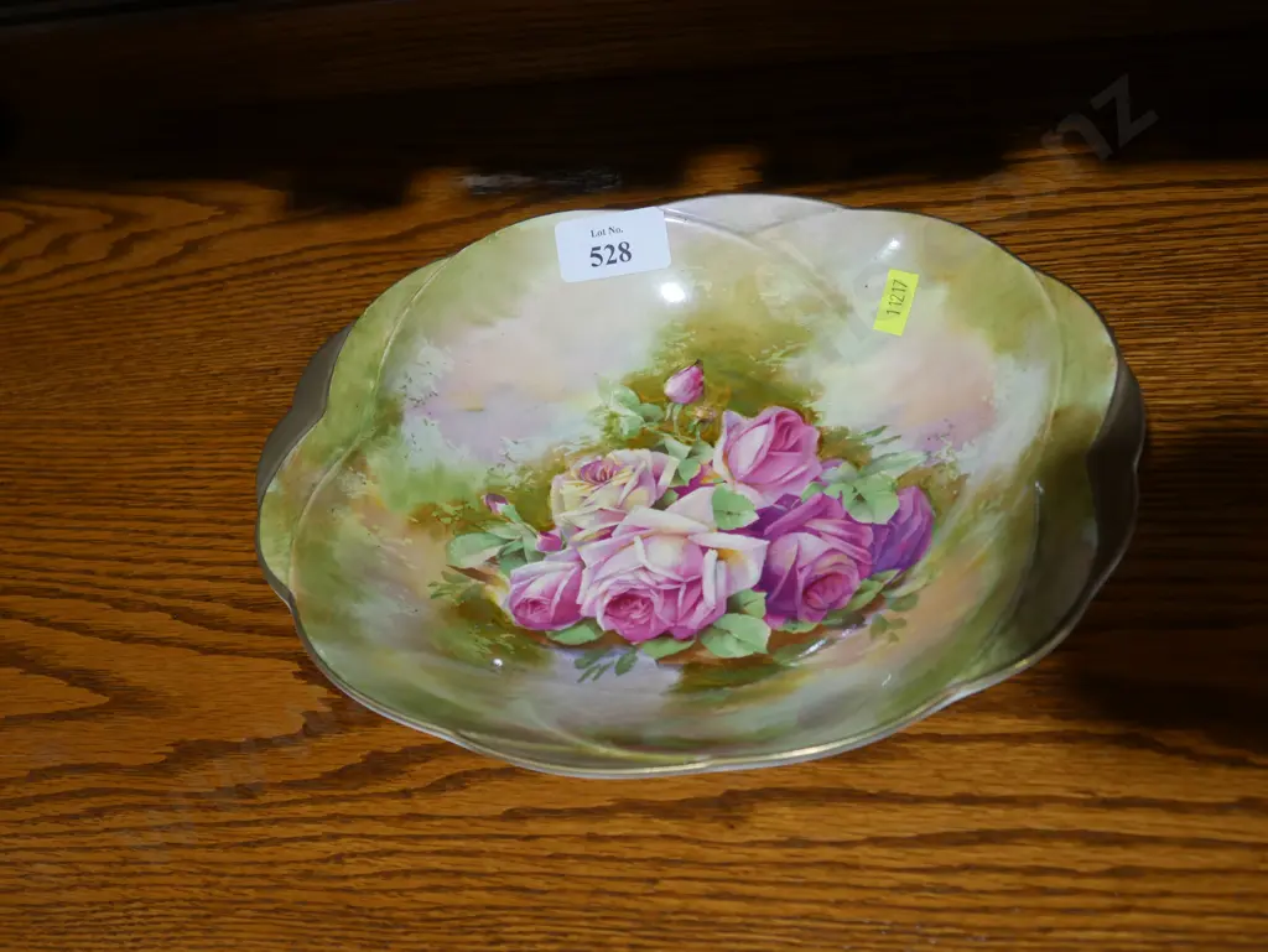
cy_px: 476
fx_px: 1466
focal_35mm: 40
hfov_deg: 46.8
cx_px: 634
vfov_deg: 36.0
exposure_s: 1/60
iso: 320
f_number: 4.4
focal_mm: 20
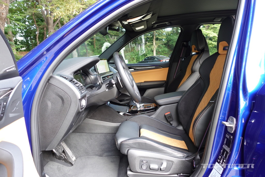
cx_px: 132
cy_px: 88
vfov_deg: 53.1
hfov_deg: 73.7
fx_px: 177
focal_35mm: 24
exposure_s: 1/30
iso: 125
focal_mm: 9.4
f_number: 2.8
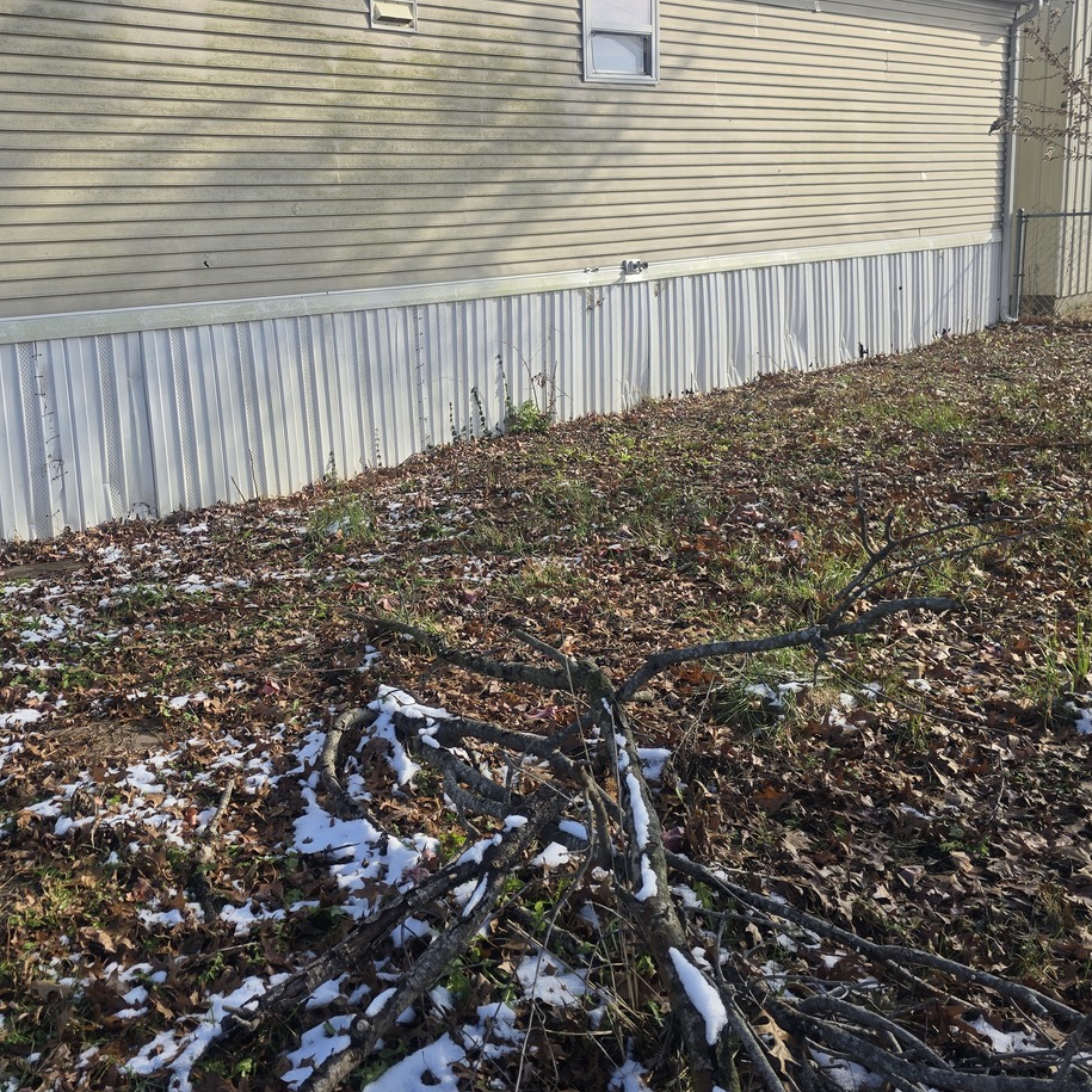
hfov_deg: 50.3
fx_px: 1142
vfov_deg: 50.9
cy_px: 462
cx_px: 374
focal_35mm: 32
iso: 12
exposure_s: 1/483
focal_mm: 6.3
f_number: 1.7
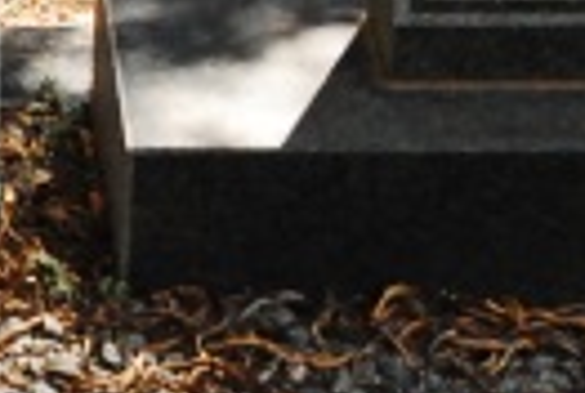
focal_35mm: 352
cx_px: -40
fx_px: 5733
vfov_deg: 3.9
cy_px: 275
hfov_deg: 5.8
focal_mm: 30
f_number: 4.8
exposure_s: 1/2000
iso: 1600
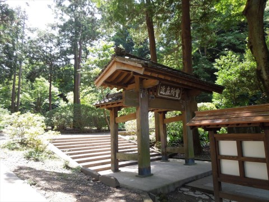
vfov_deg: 54.9
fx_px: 194
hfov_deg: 69.4
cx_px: 134
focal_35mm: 25
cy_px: 101
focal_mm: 4.5
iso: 100
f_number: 3.3
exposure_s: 1/100
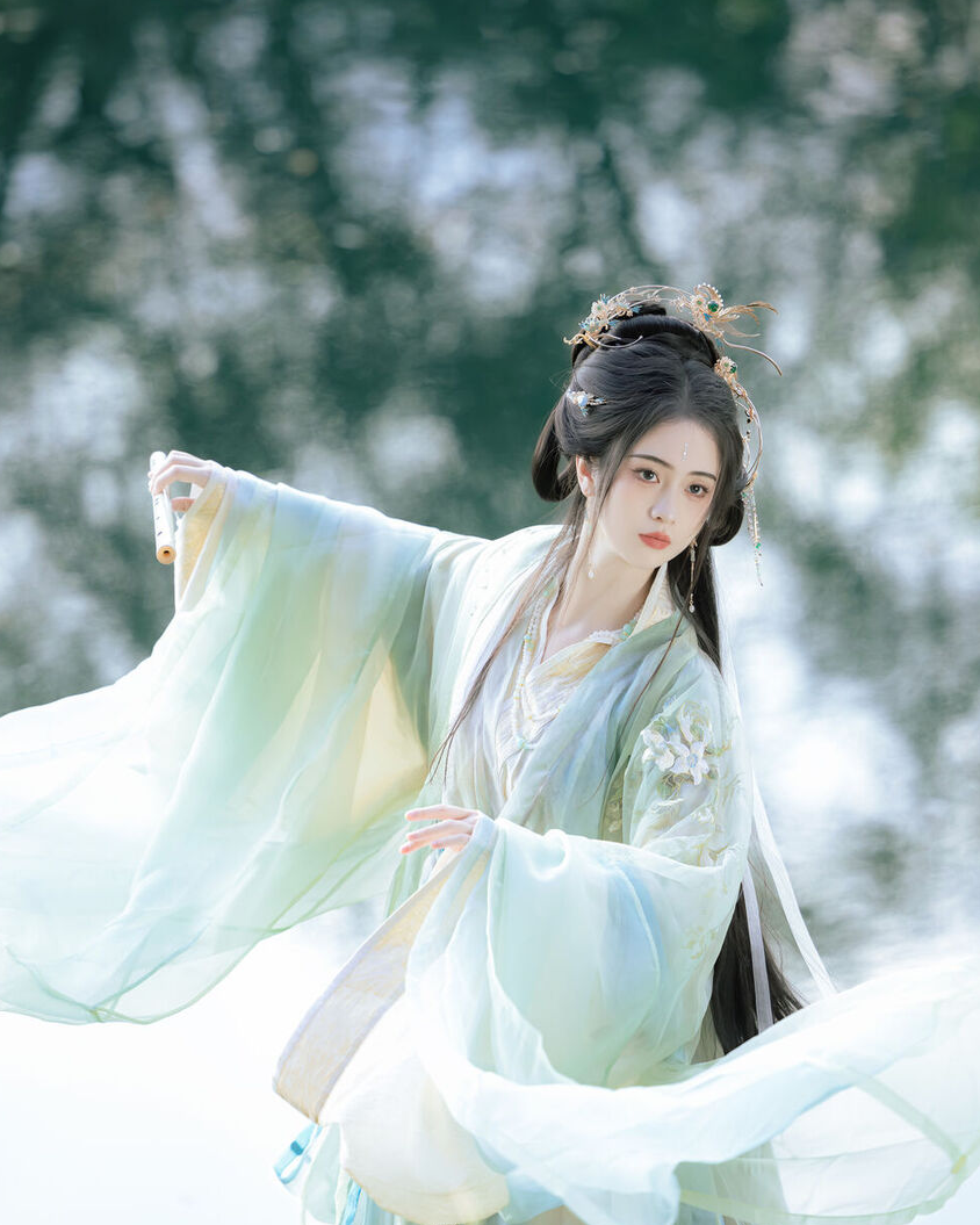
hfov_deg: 7.0
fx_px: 7976
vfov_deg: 8.8
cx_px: 510
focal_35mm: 220
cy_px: 660
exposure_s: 1/640
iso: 320
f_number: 2.8
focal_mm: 158
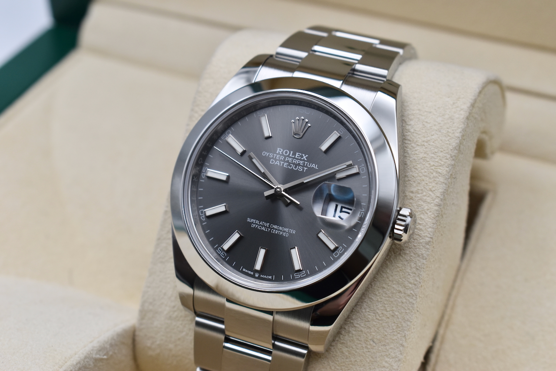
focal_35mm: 78
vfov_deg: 17.5
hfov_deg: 26.0
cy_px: 186
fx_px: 1205
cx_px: 278
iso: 400
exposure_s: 1/125
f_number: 7.1
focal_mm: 52
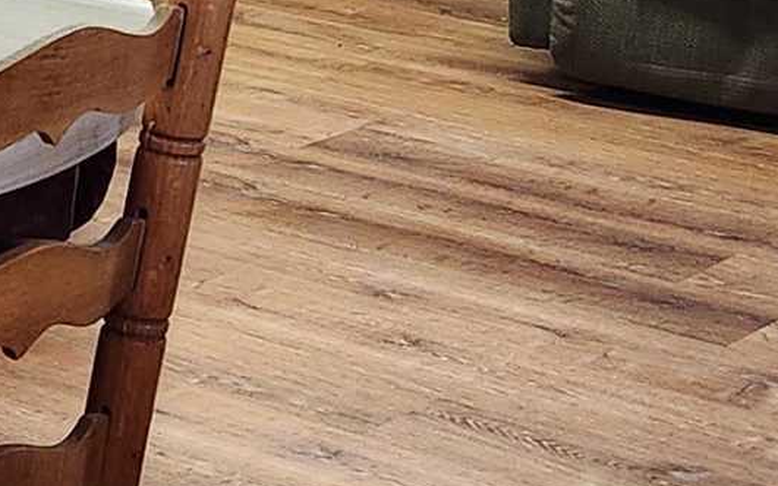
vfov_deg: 9.3
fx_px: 2990
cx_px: -945
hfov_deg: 12.4
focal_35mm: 141
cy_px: 37
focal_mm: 5.4
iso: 400
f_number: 1.8
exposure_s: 1/120
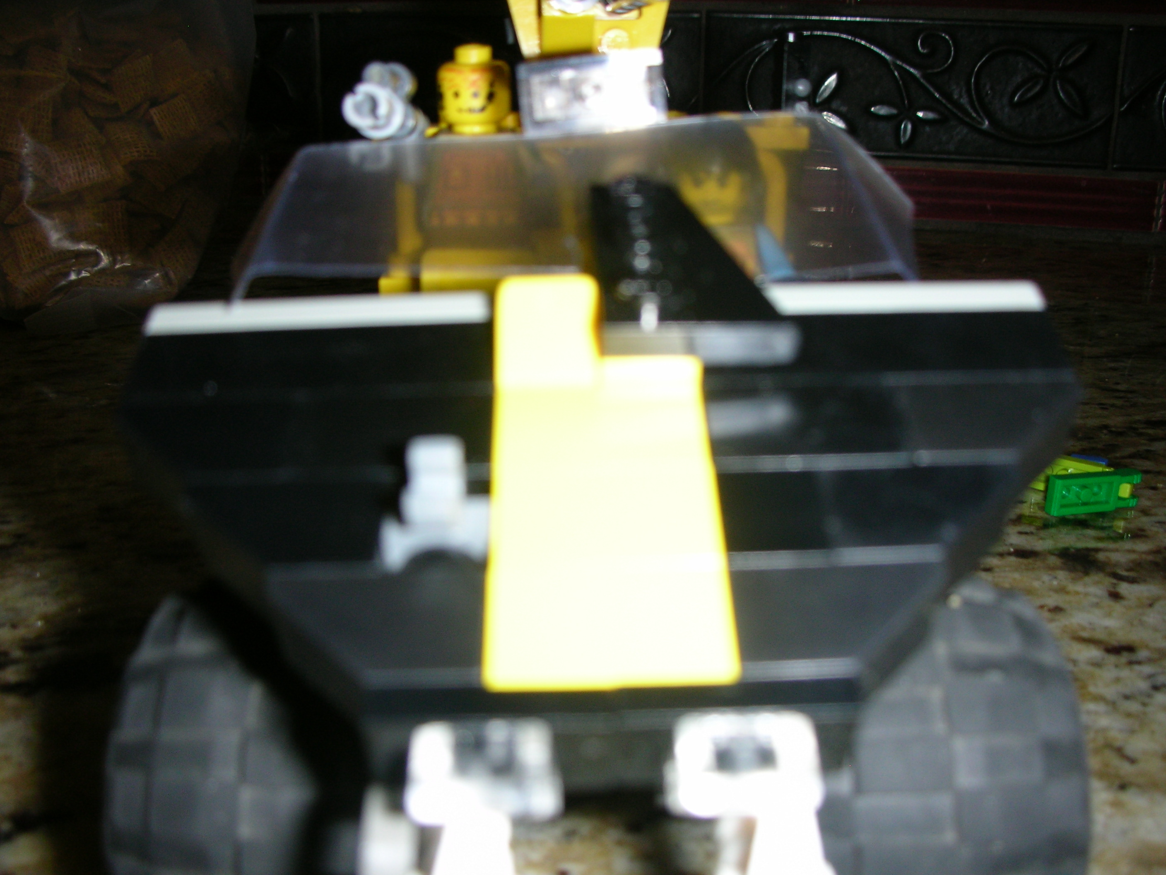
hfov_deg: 52.6
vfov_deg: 40.7
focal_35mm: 35
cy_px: 438
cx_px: 583
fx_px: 1179
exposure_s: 1/60.1
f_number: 3
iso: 50
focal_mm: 5.8
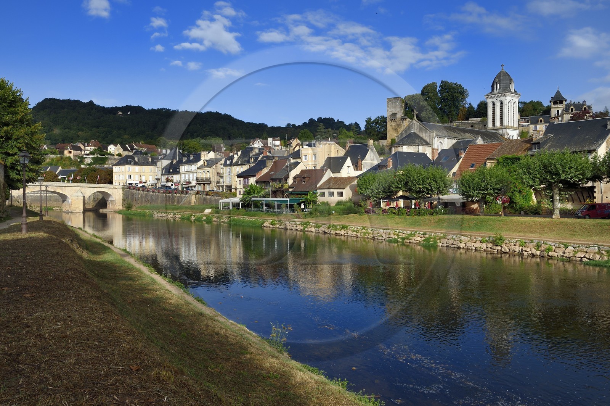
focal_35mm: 32
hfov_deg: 58.8
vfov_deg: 41.0
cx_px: 305
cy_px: 203
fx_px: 542
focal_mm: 32
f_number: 14
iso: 200
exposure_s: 1/250
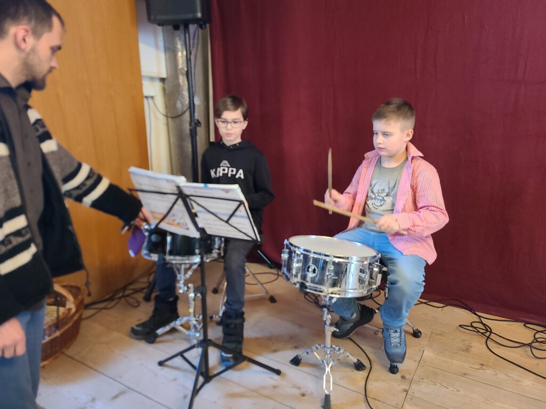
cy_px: 204
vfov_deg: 53.1
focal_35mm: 26
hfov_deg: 67.3
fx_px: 410
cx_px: 273
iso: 640
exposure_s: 1/50
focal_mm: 5.4
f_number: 1.8
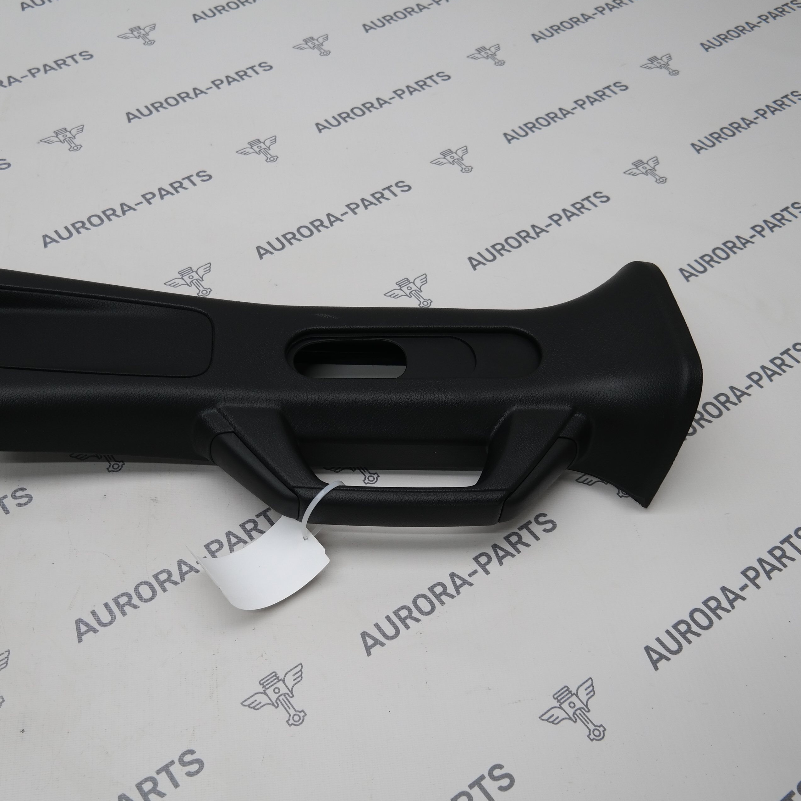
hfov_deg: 46.8
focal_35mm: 35
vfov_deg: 47.2
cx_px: 304
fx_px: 916
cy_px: 399
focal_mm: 18
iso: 100
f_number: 3.5
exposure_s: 1/80
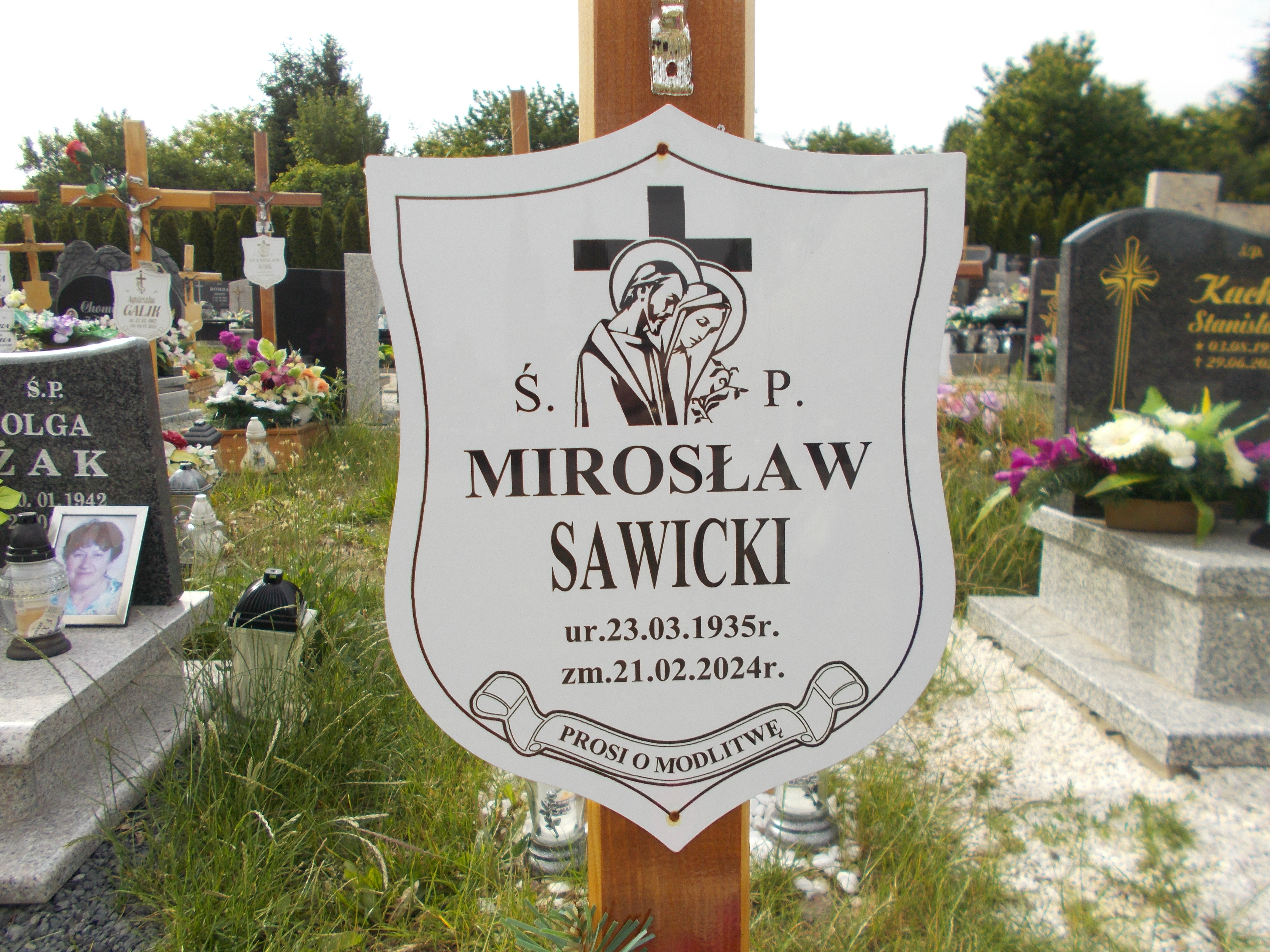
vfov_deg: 53.1
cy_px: 476
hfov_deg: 67.3
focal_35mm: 26
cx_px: 635
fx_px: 954
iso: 80
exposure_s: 1/125
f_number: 8
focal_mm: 4.6
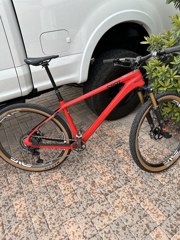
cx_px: 90
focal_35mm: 24
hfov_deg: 56.8
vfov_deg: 71.6
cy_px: 120
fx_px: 166
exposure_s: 1/379
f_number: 1.78
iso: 80
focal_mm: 6.86
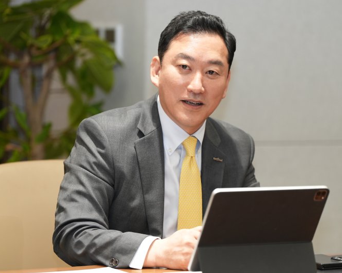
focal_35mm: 202
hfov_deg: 9.6
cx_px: 206
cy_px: 137
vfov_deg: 7.7
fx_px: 2044
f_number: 3.2
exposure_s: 1/250
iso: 1600
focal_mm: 178
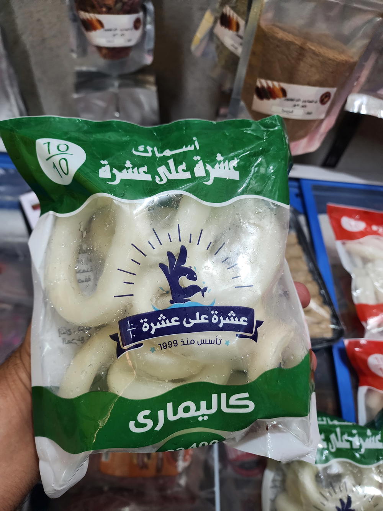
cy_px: 256
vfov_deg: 73.9
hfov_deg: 58.9
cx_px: 192
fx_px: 339
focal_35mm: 23
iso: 320
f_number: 1.8
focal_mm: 6.4
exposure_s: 1/100
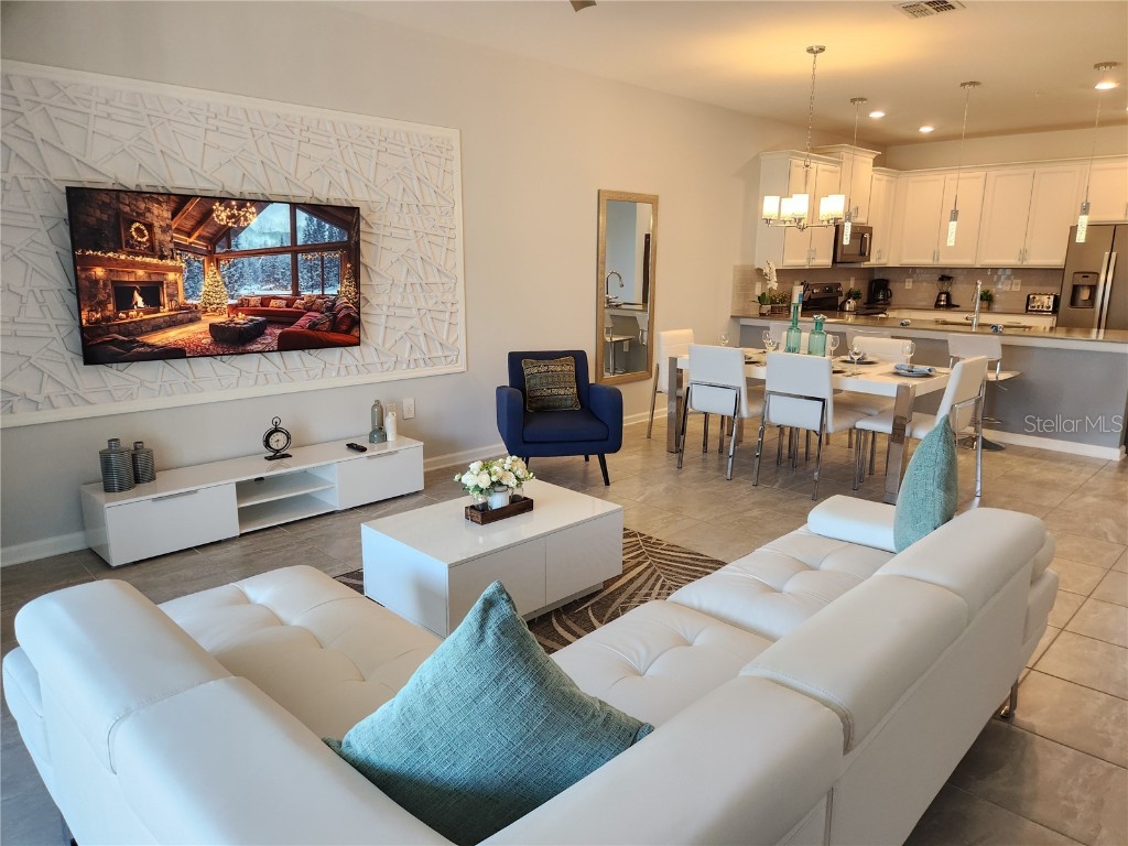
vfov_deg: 58.9
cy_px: 423
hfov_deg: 73.9
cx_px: 564
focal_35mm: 23
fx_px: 749
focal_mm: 5.4
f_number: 1.8
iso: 200
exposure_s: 1/120
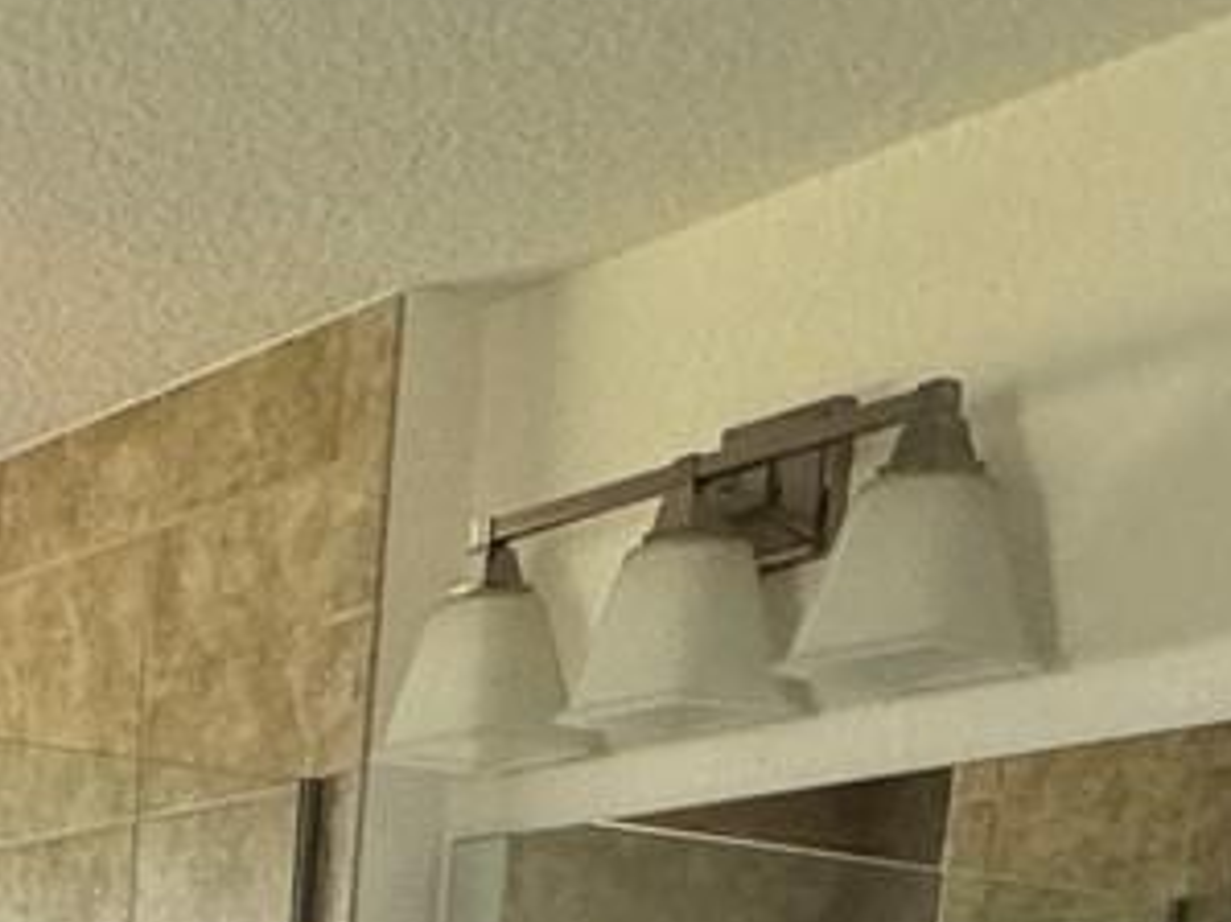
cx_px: -268
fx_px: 2666
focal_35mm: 75
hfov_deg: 23.6
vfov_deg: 15.7
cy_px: 1811
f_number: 2.2
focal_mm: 2.22
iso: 320
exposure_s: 1/60
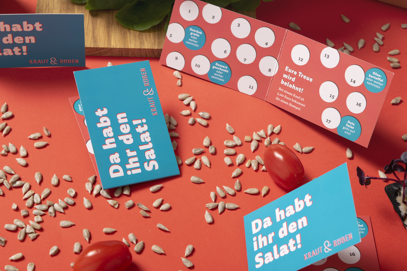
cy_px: 136
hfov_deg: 24.6
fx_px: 933
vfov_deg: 16.6
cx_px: 204
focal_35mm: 82
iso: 100
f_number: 9
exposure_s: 1/125
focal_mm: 55
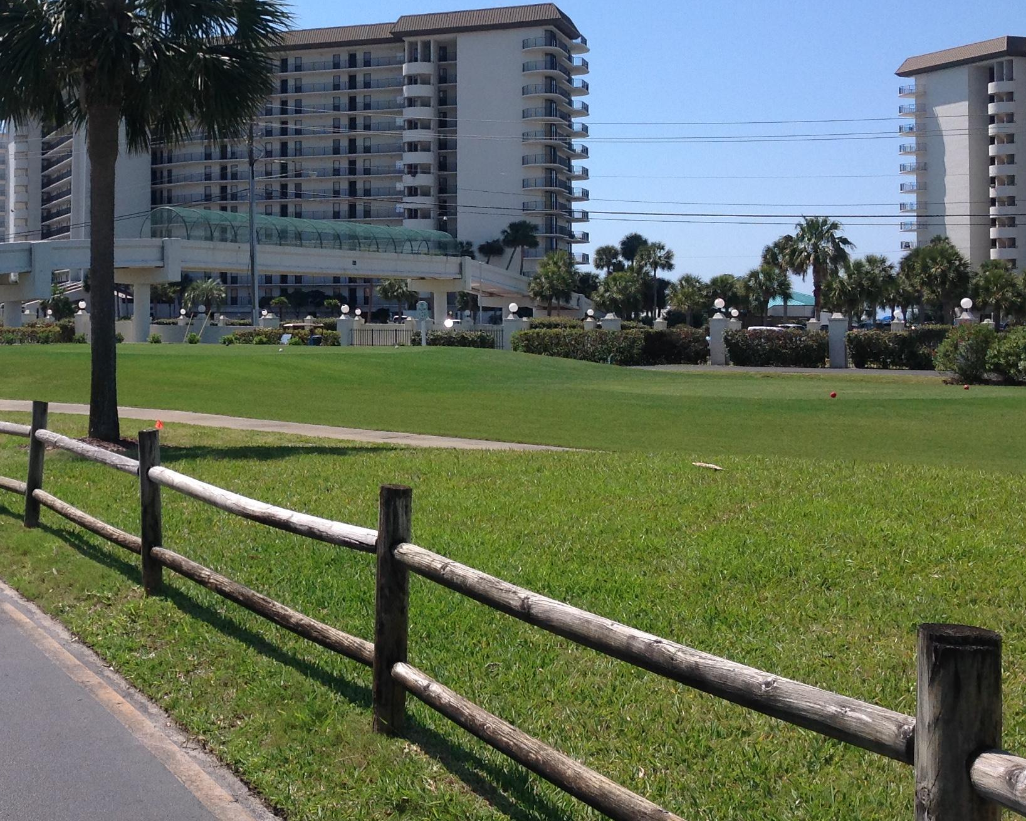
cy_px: 275
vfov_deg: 27.9
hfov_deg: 33.9
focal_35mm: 54
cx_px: 241
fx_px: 1640
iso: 50
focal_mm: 4.28
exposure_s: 1/1890
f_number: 2.4
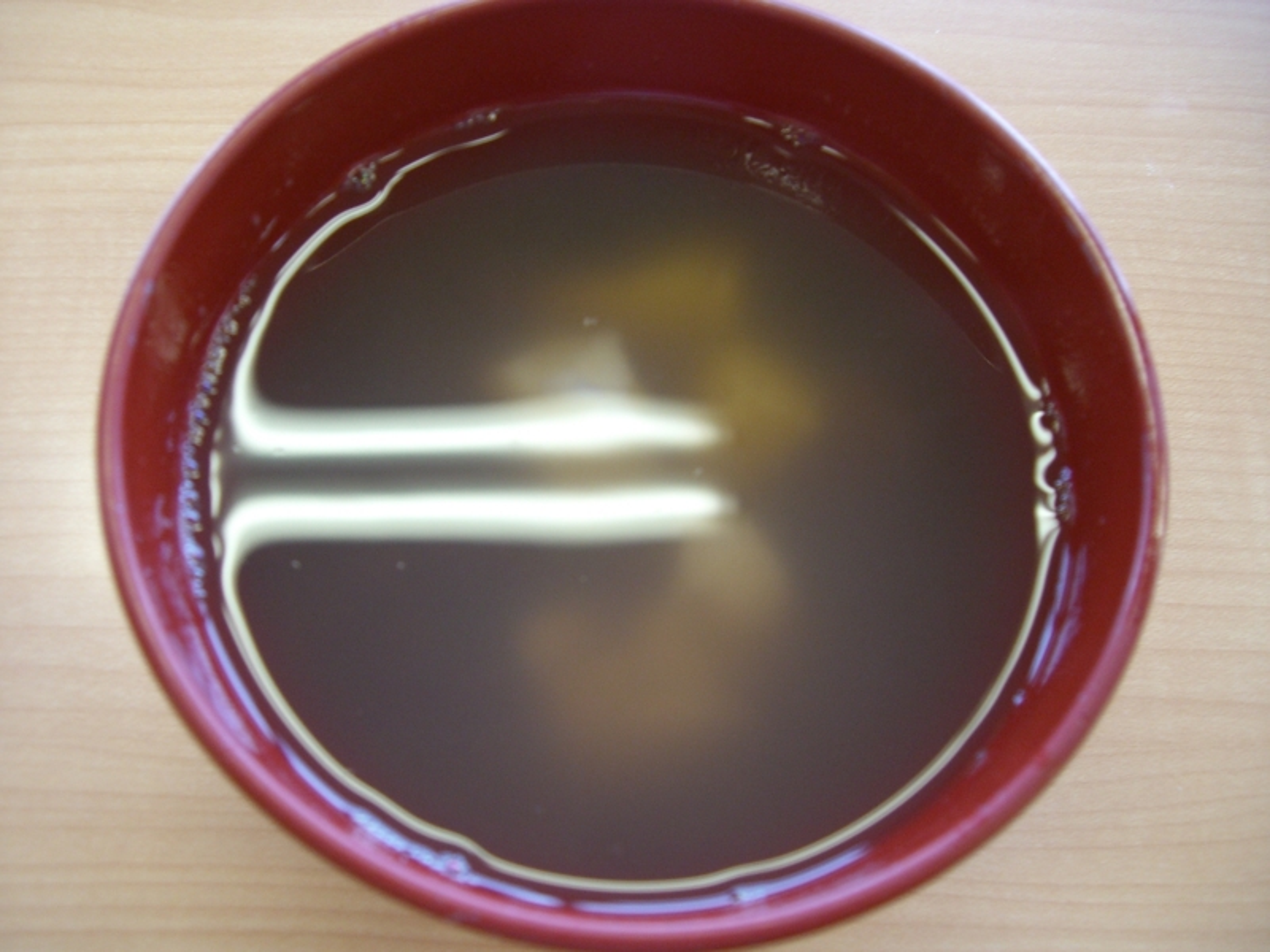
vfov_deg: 37.7
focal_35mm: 38
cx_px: 635
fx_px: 1394
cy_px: 476
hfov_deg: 49.0
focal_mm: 6.2
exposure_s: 1/30
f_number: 2.7
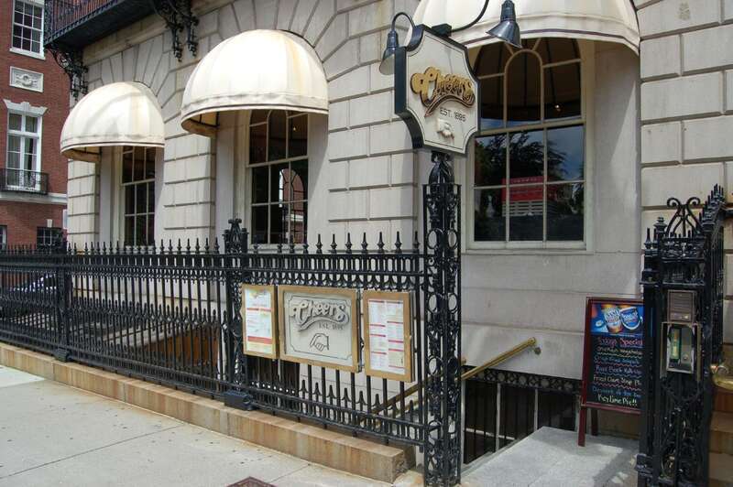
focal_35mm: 27
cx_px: 366
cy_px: 244
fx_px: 549
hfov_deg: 67.4
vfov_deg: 47.9
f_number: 8
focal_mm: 18
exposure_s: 1/250
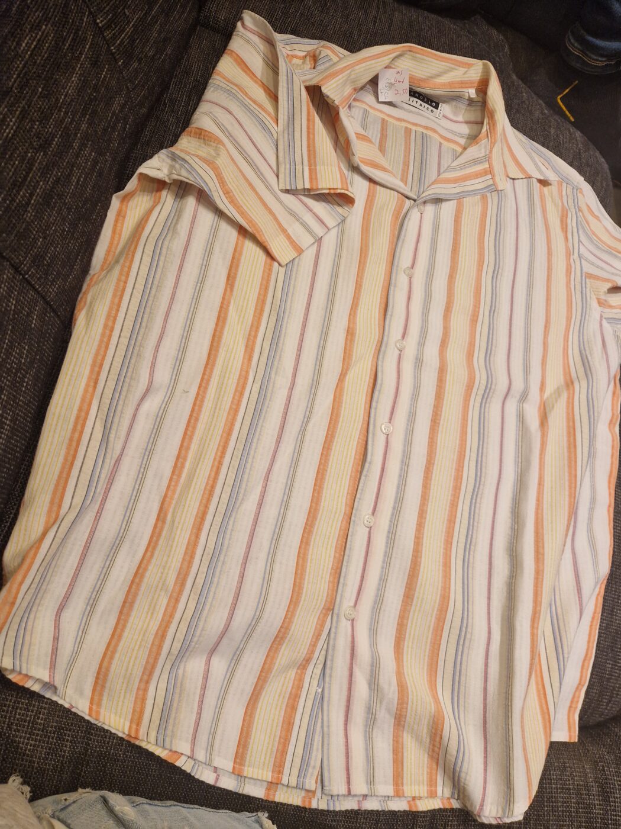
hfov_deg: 58.9
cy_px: 414
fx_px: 550
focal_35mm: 23
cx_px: 310
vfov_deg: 73.9
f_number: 1.8
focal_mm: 5.4
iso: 50
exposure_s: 1/100
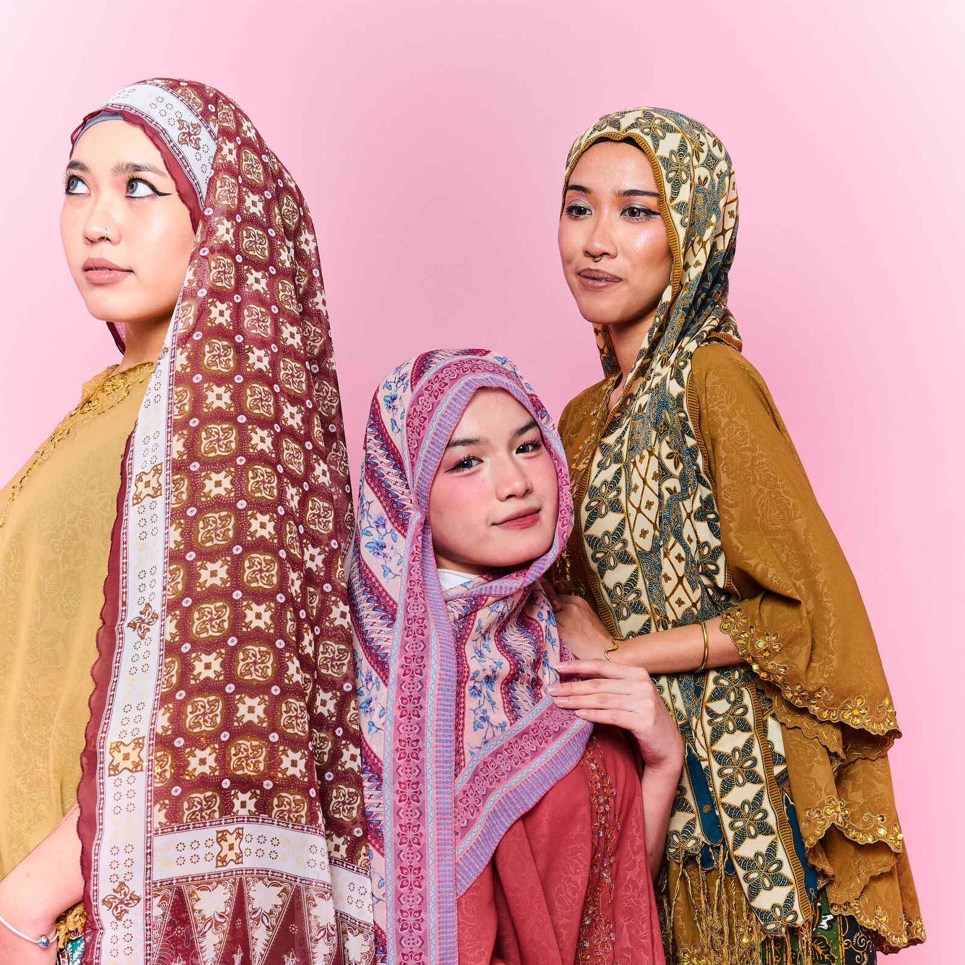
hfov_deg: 24.3
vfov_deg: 24.2
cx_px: 482
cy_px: 630
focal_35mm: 71
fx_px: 2239
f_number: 9
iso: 200
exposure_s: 1/160
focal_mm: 55
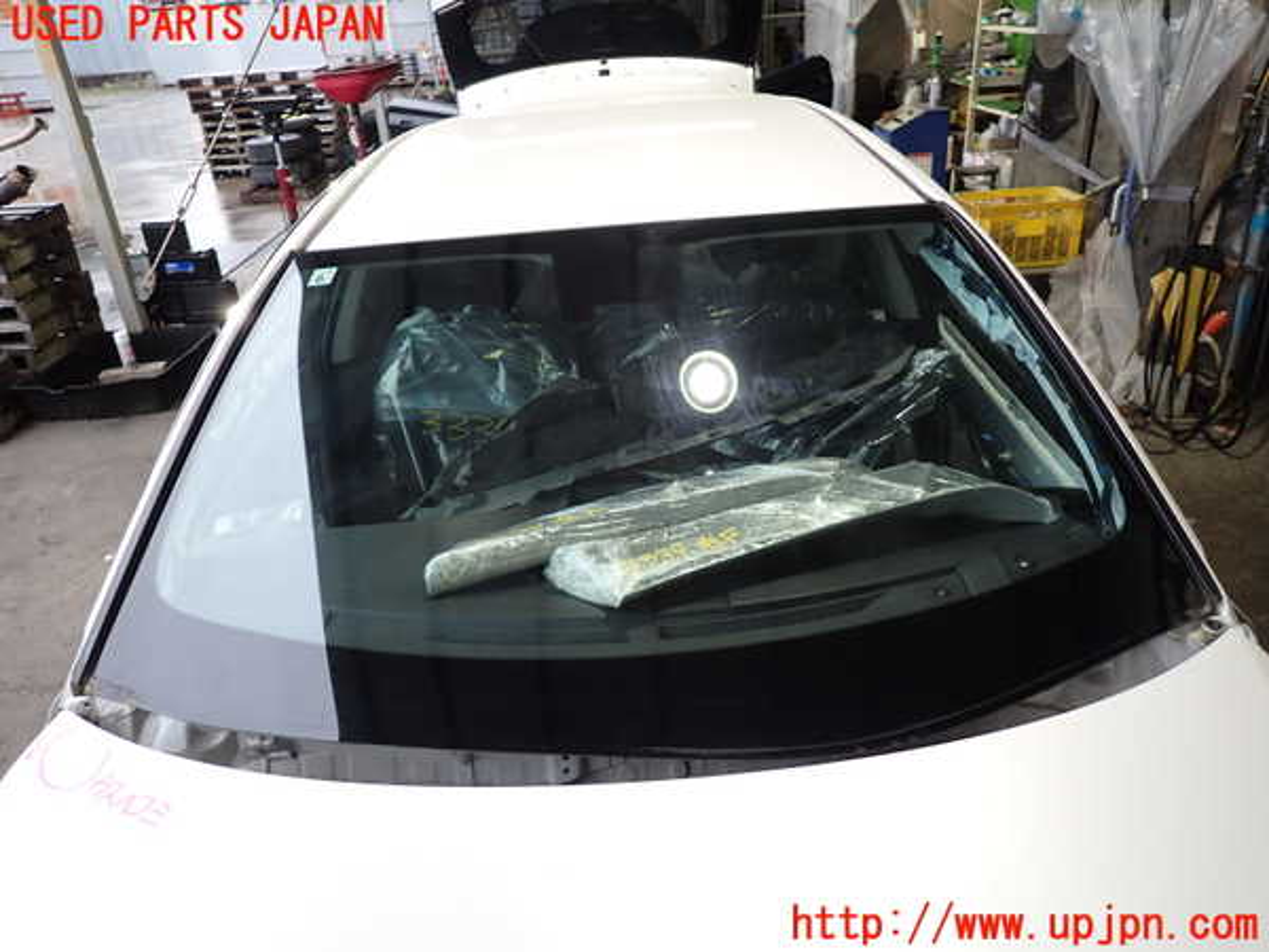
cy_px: 476
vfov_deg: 54.9
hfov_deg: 69.4
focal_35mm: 25
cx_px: 634
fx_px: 916
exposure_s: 1/40
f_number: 2
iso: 200
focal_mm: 4.5
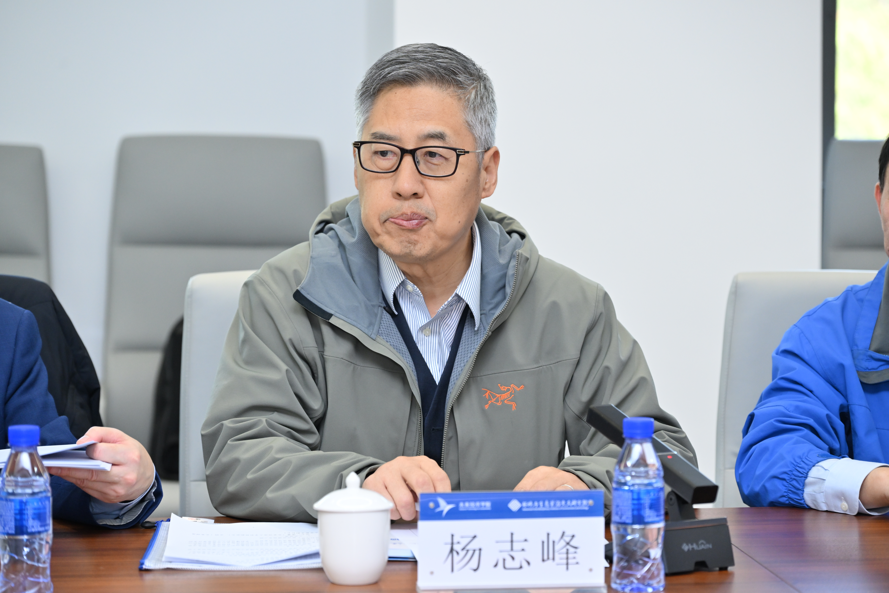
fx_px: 2494
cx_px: 444
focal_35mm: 101
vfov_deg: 13.6
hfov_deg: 20.2
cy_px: 296
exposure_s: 1/160
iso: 1250
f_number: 4.5
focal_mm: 101
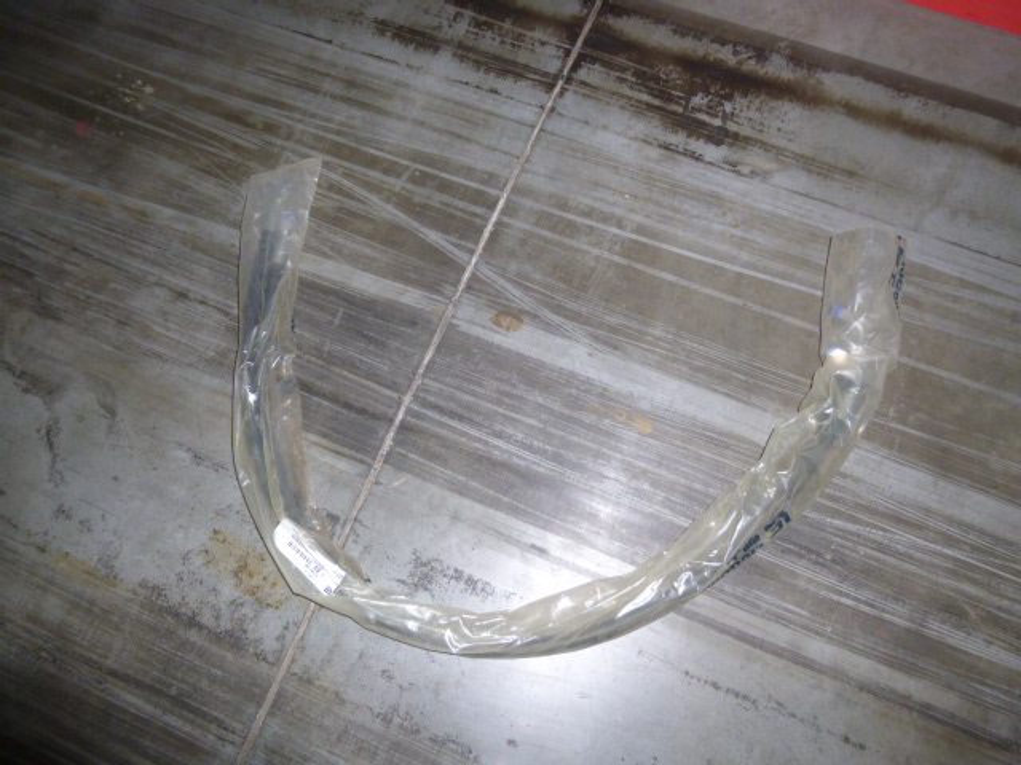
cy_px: 382
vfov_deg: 54.9
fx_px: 737
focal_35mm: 25
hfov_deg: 69.4
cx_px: 510
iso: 125
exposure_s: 1/60
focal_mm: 4.5
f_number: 3.1
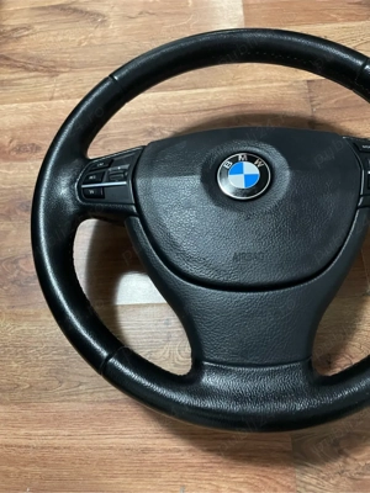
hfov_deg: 53.1
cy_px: 246
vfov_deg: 67.3
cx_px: 185
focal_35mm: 26
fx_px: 371
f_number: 1.6
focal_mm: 4.2
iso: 640
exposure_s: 1/30
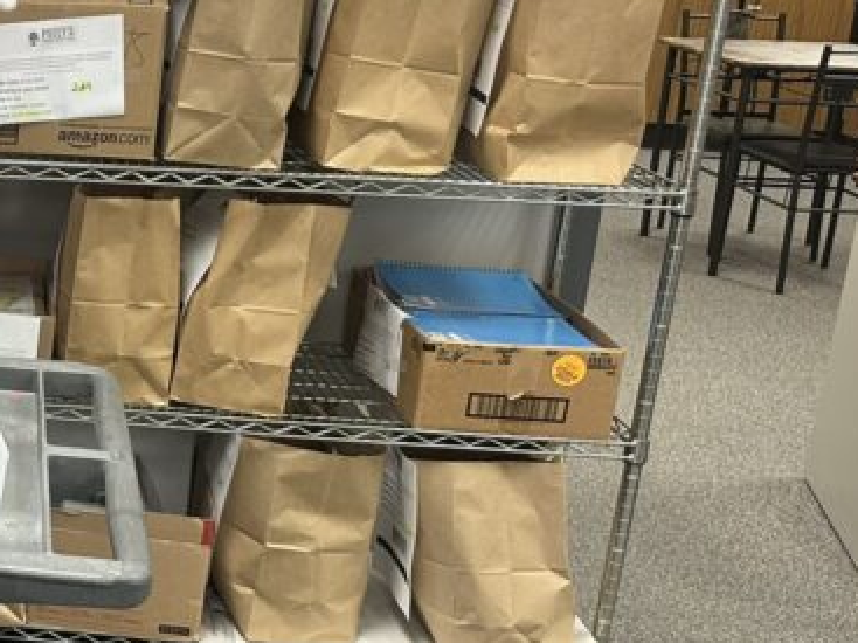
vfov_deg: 21.9
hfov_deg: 24.6
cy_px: 260
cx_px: -306
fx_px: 1660
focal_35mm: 67
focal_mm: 6.86
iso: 160
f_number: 1.78
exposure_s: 1/60
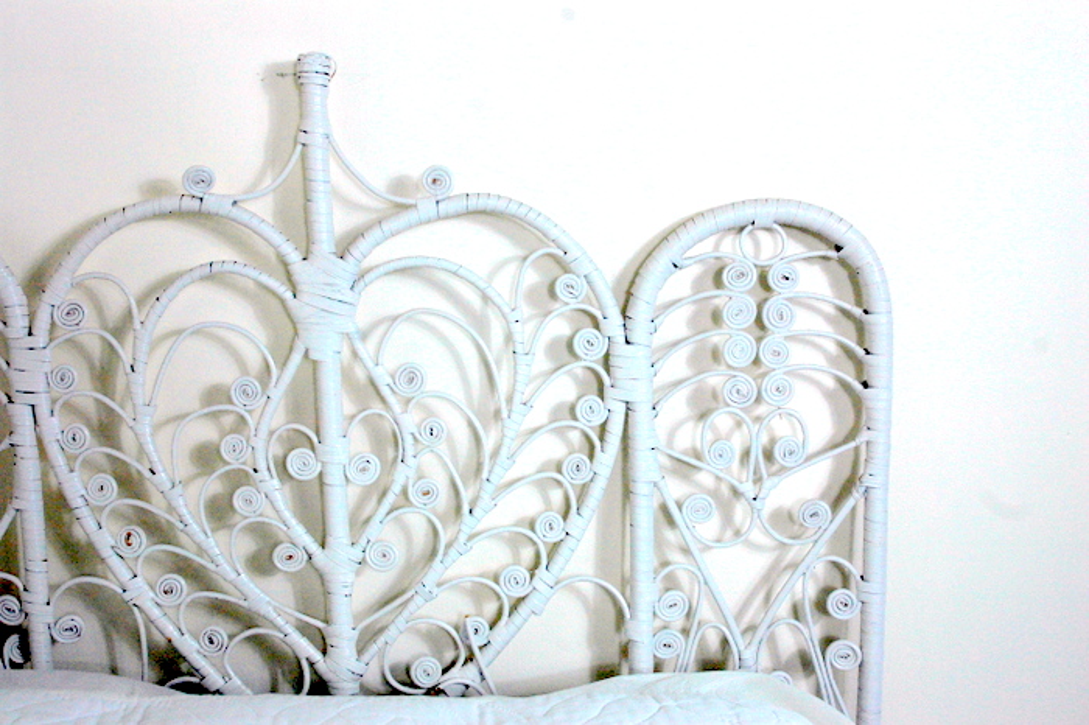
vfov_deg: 31.9
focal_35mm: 42
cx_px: 544
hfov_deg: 46.4
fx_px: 1270
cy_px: 362
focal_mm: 28
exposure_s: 1/125
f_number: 5.6
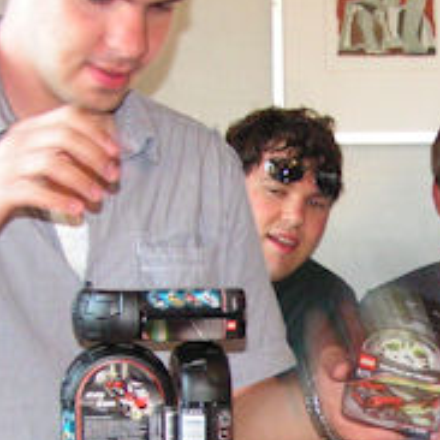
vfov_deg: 13.9
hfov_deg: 13.8
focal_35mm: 125
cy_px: 376
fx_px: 1798
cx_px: 430
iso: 200
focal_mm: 6.3
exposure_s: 1/40
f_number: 2.8
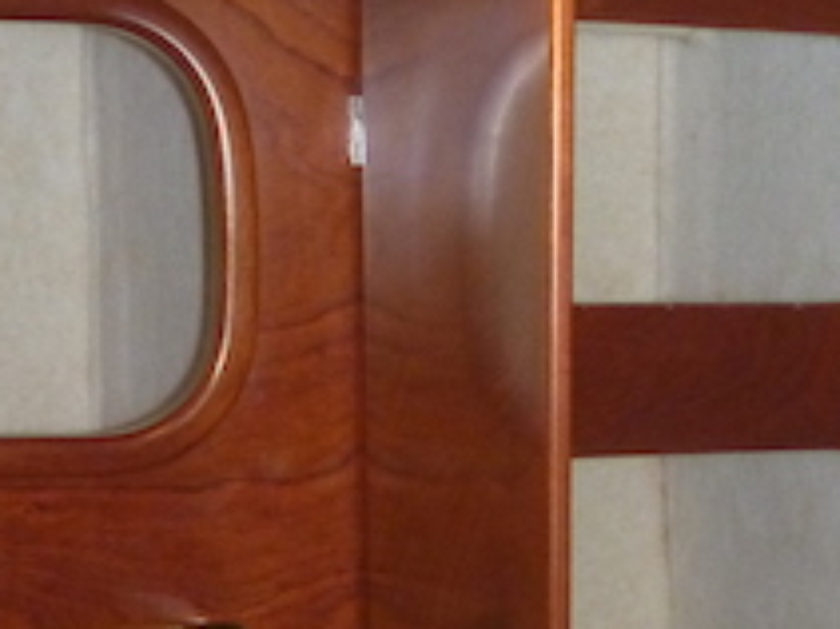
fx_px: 2571
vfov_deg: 13.4
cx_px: 868
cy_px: 816
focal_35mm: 106
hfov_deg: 18.0
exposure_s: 1/30
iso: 250
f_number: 3.3
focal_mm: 4.9
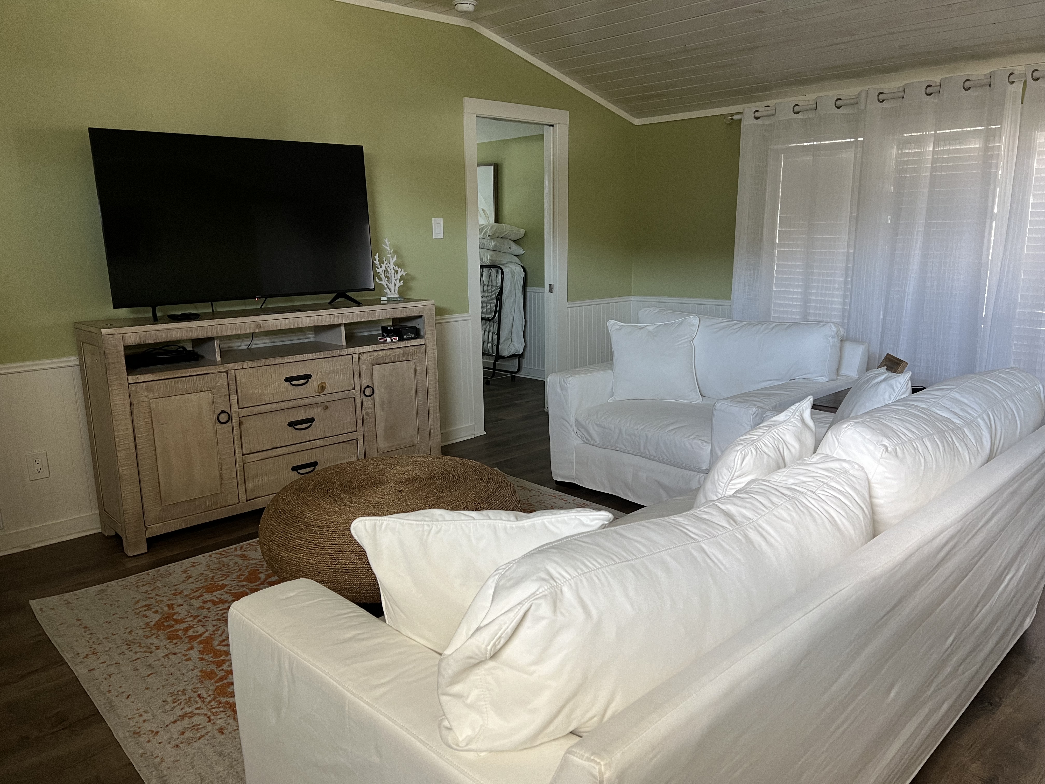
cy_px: 392
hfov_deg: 67.3
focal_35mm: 26
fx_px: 785
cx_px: 522
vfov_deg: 53.1
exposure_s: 1/60
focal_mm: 5.7
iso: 125
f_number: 1.5
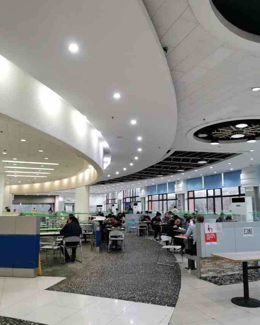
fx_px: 279
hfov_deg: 50.0
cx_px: 133
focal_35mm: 29
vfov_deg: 60.4
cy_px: 173
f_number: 1.8
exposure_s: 1/60.2
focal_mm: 5.58
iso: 250
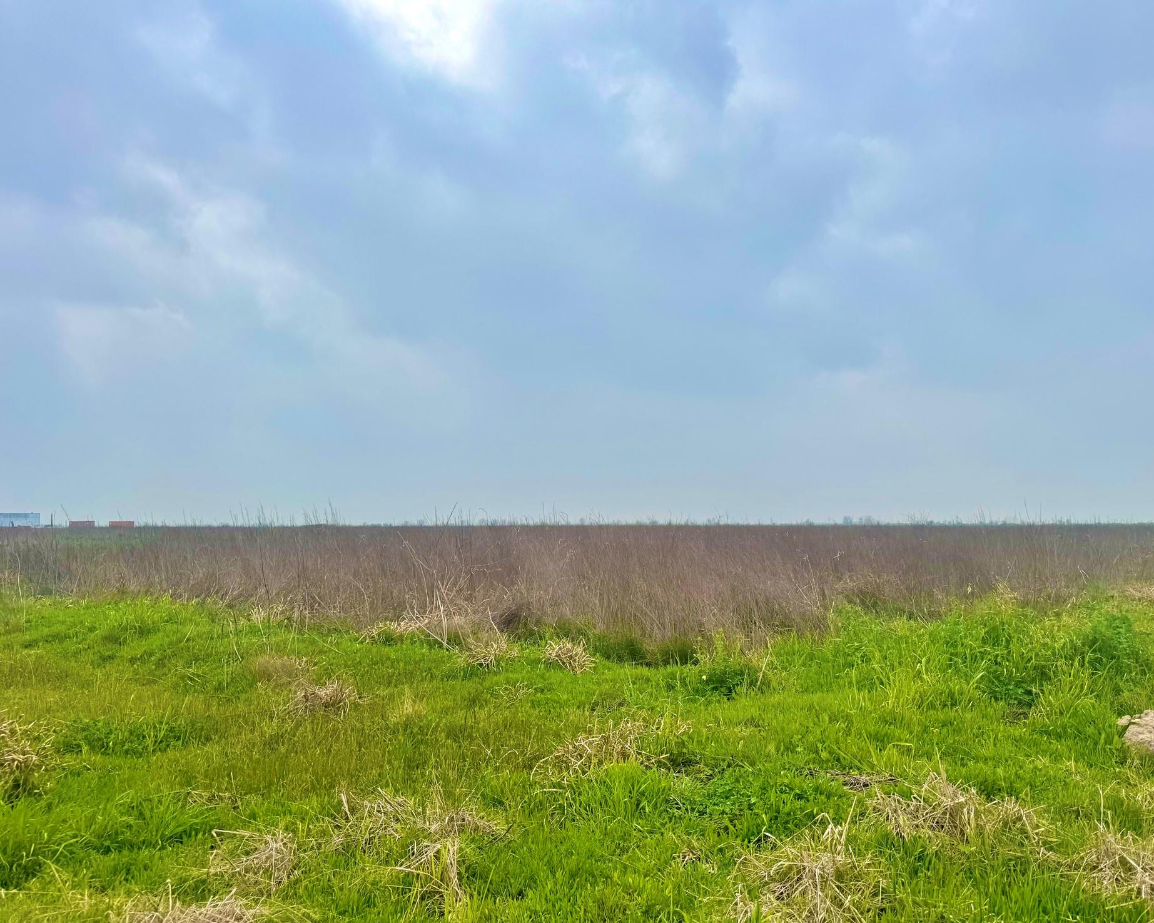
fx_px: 888
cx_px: 621
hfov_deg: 65.9
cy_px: 470
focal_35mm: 26
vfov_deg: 54.9
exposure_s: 1/7092
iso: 80
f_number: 1.78
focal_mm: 6.76
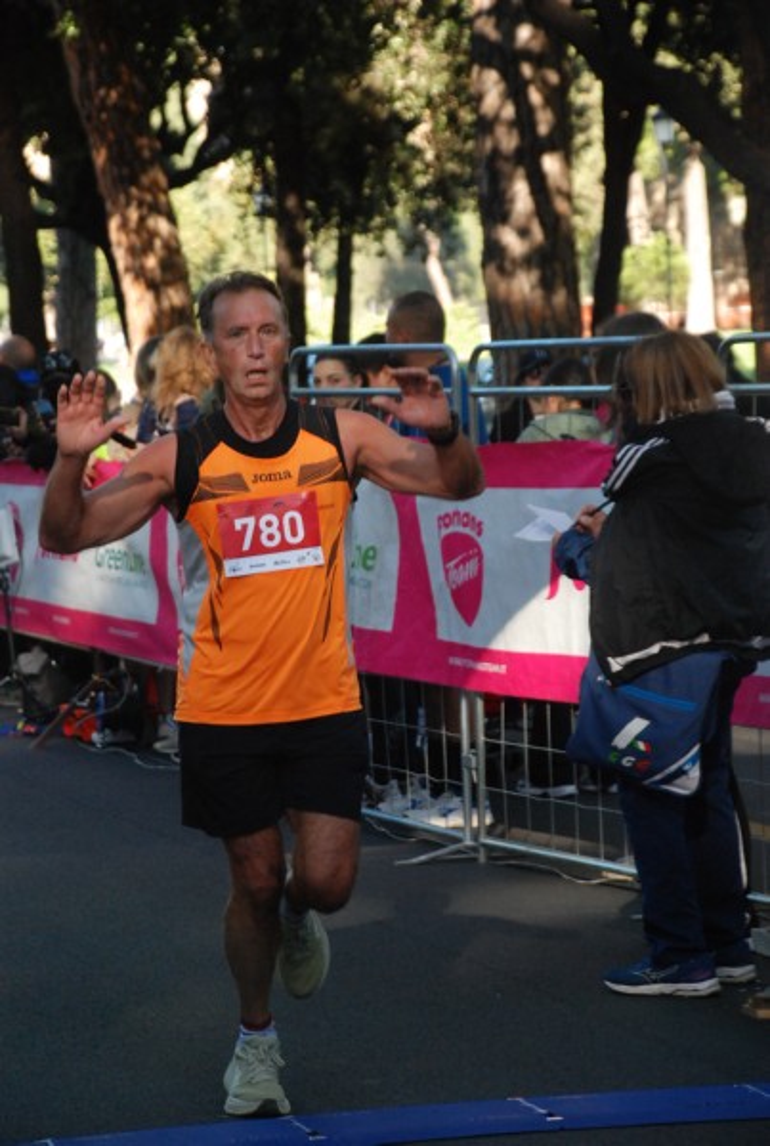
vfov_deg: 15.2
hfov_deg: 10.2
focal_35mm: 135
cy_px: 573
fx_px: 4309
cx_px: 385
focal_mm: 90
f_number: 5.6
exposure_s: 1/400
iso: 1000
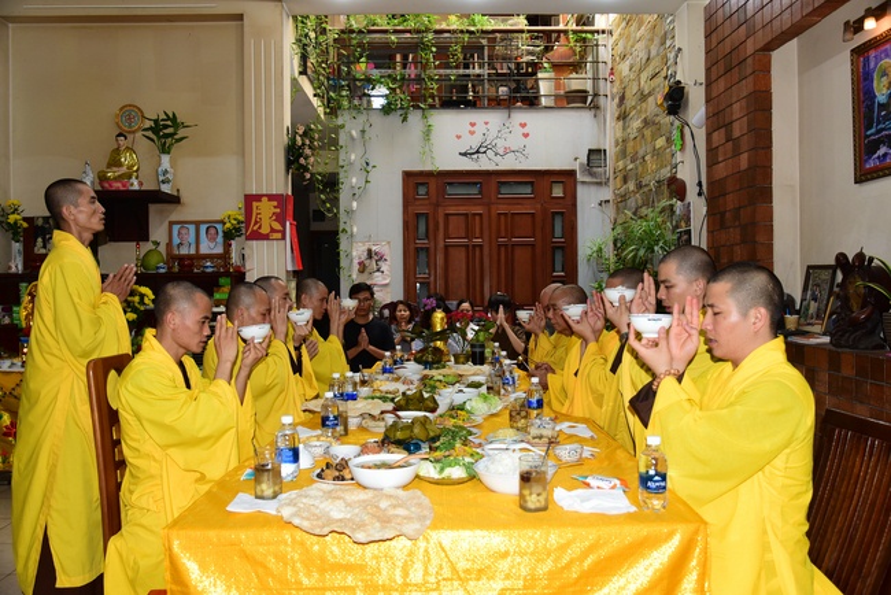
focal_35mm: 30
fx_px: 743
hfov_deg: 61.9
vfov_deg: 43.6
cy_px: 298
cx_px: 446
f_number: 5
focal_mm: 30
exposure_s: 1/80
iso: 800
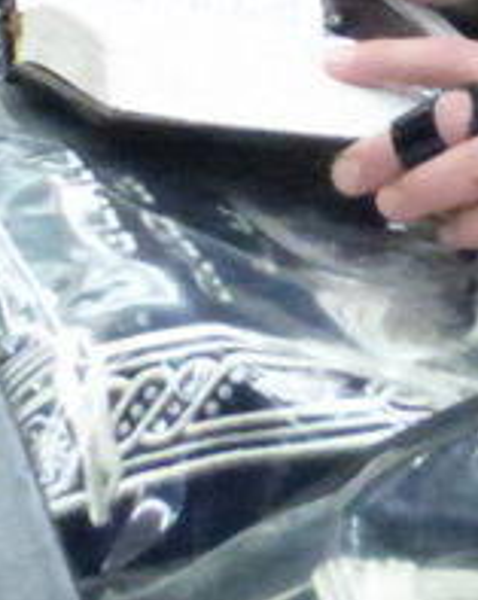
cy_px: -302
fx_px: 2162
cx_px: 384
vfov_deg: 14.7
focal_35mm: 122
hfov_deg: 12.6
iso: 3200
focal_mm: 4.3
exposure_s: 1/160
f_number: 4
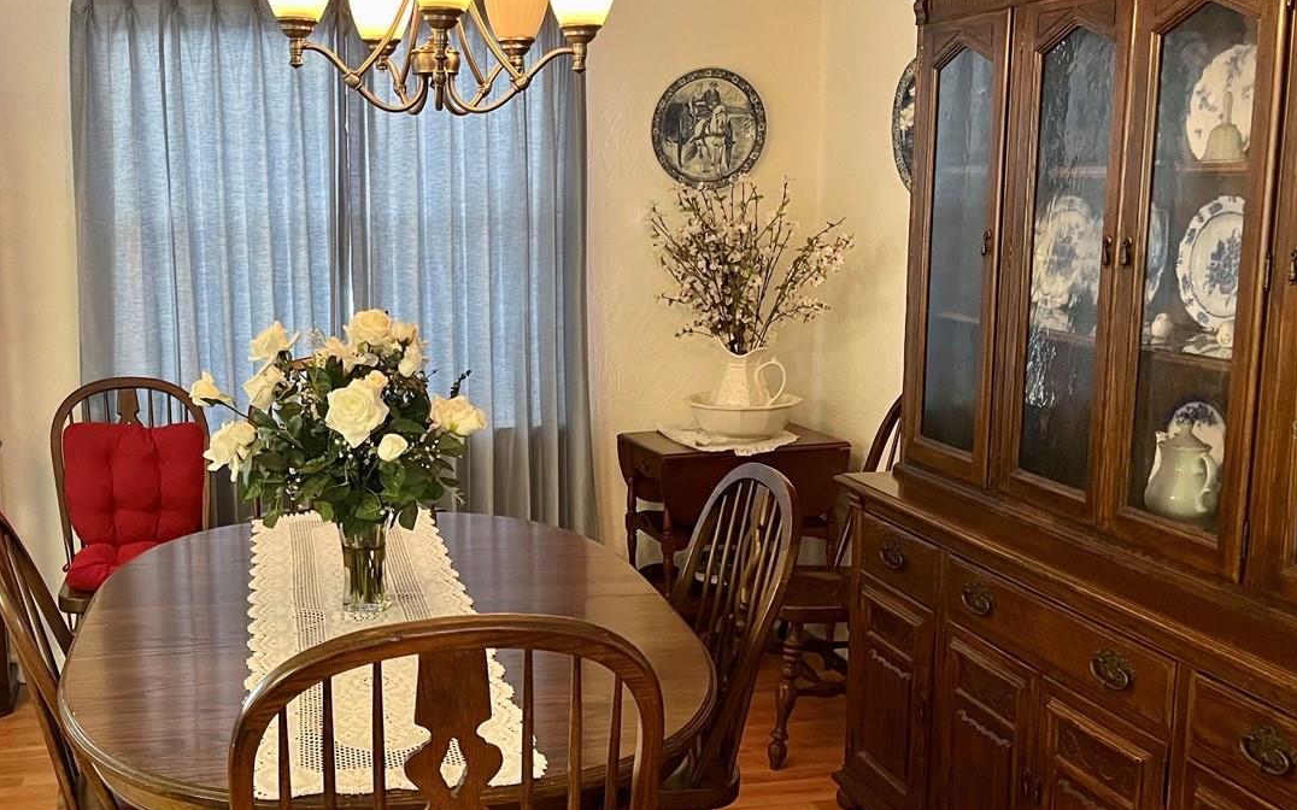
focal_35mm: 41
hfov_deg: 47.5
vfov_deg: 31.2
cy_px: 429
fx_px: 1449
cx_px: 441
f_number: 1.6
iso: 400
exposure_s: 1/60
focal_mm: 5.1
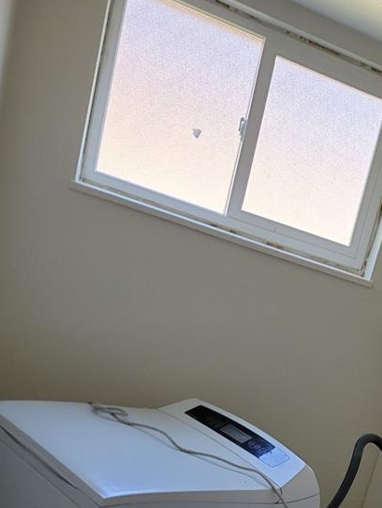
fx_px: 838
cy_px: 525
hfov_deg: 24.2
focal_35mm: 57
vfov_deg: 30.9
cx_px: 406
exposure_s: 1/119
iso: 100
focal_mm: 5.4
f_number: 1.8
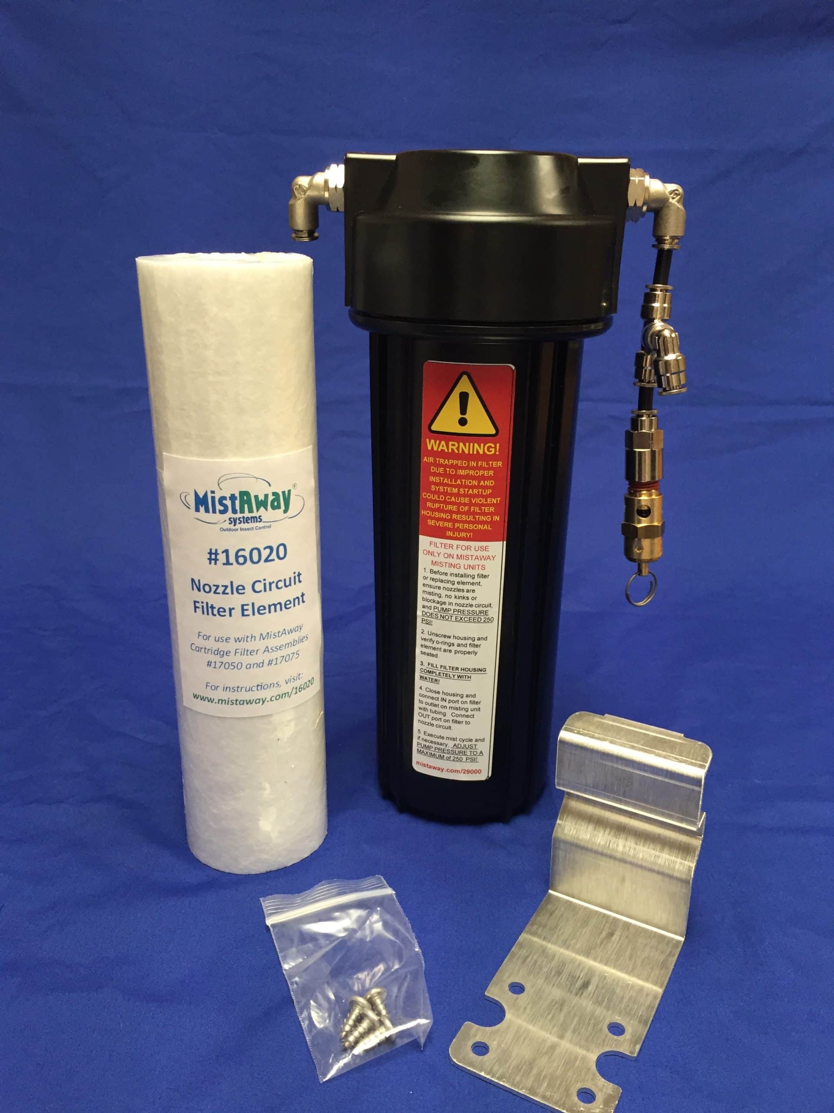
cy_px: 556
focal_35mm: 29
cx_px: 417
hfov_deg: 48.2
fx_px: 932
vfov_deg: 61.7
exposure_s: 1/33
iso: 125
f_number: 2.2
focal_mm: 4.15
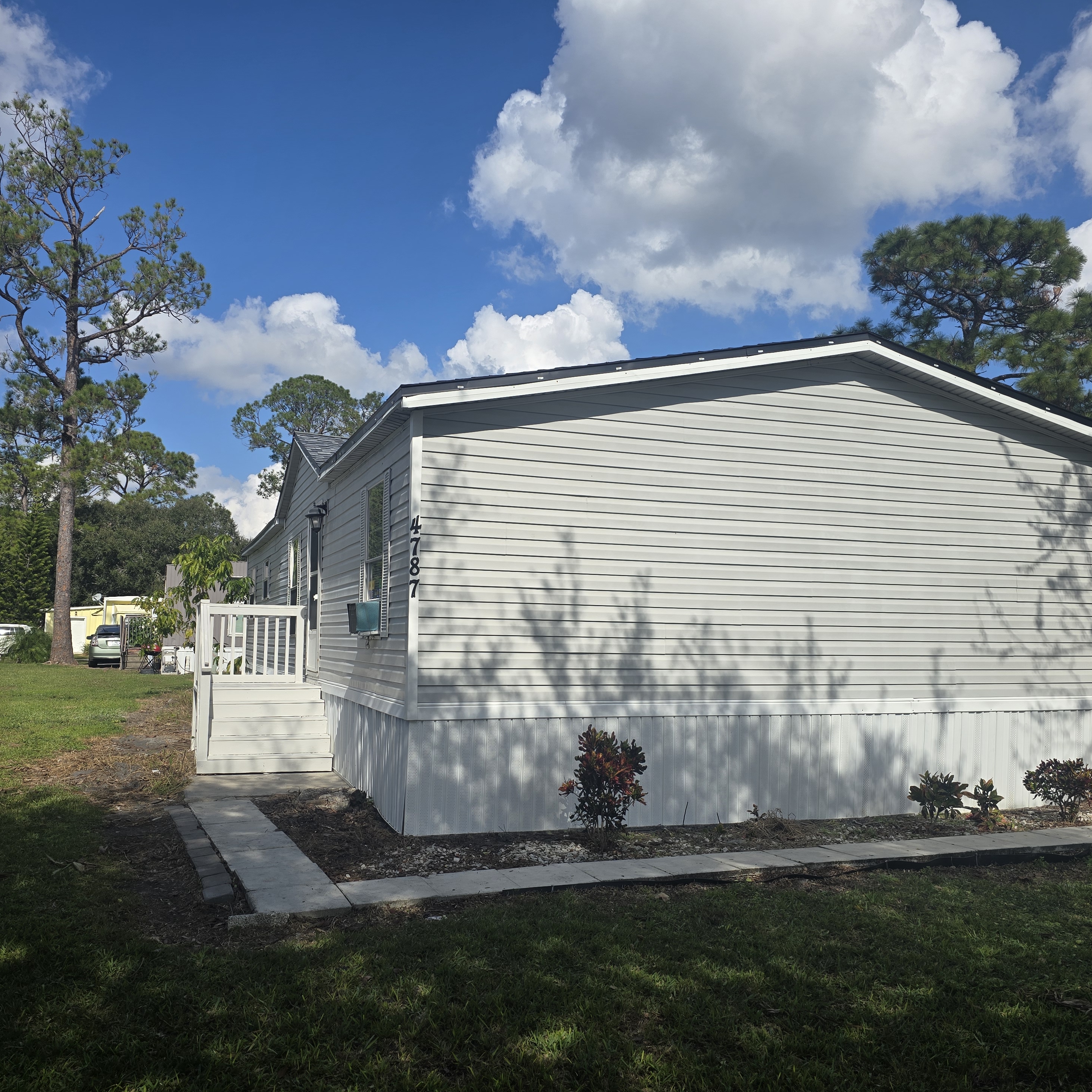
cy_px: 561
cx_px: 522
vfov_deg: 57.3
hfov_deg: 57.3
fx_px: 999
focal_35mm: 28
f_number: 1.7
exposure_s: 1/1102
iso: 12
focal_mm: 6.3
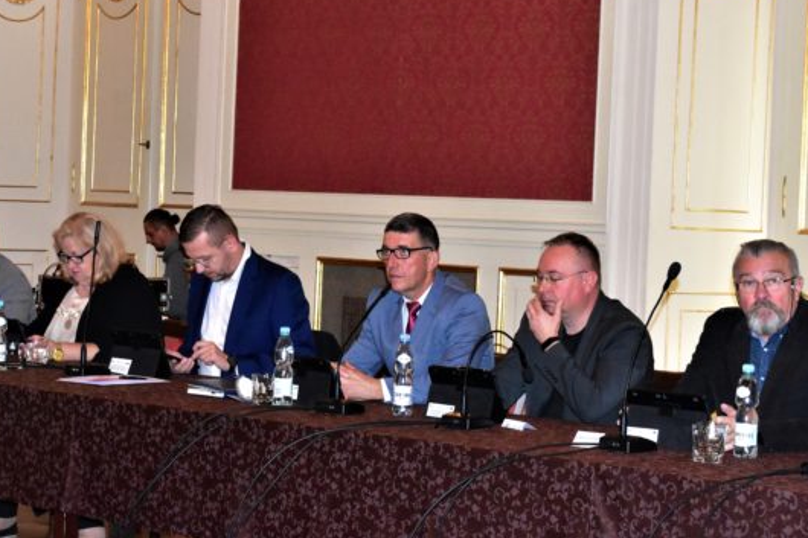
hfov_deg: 24.8
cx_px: 390
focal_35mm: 82
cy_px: 274
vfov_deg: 16.6
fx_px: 1840
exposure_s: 1/200
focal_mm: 46
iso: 8000
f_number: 8
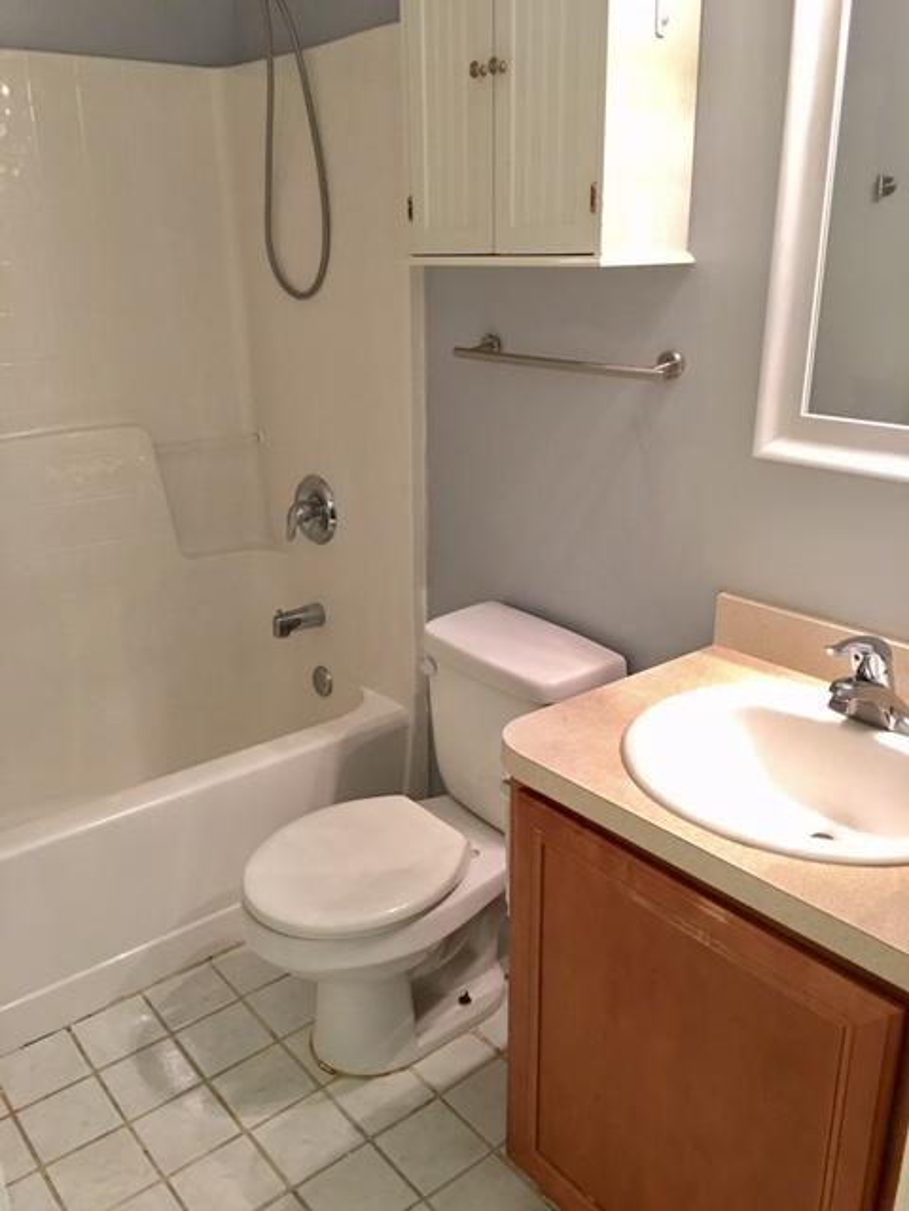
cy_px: 606
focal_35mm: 29
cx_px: 454
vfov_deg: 61.7
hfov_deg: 48.2
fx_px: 1015
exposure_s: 1/15
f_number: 2.2
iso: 100
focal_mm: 4.15
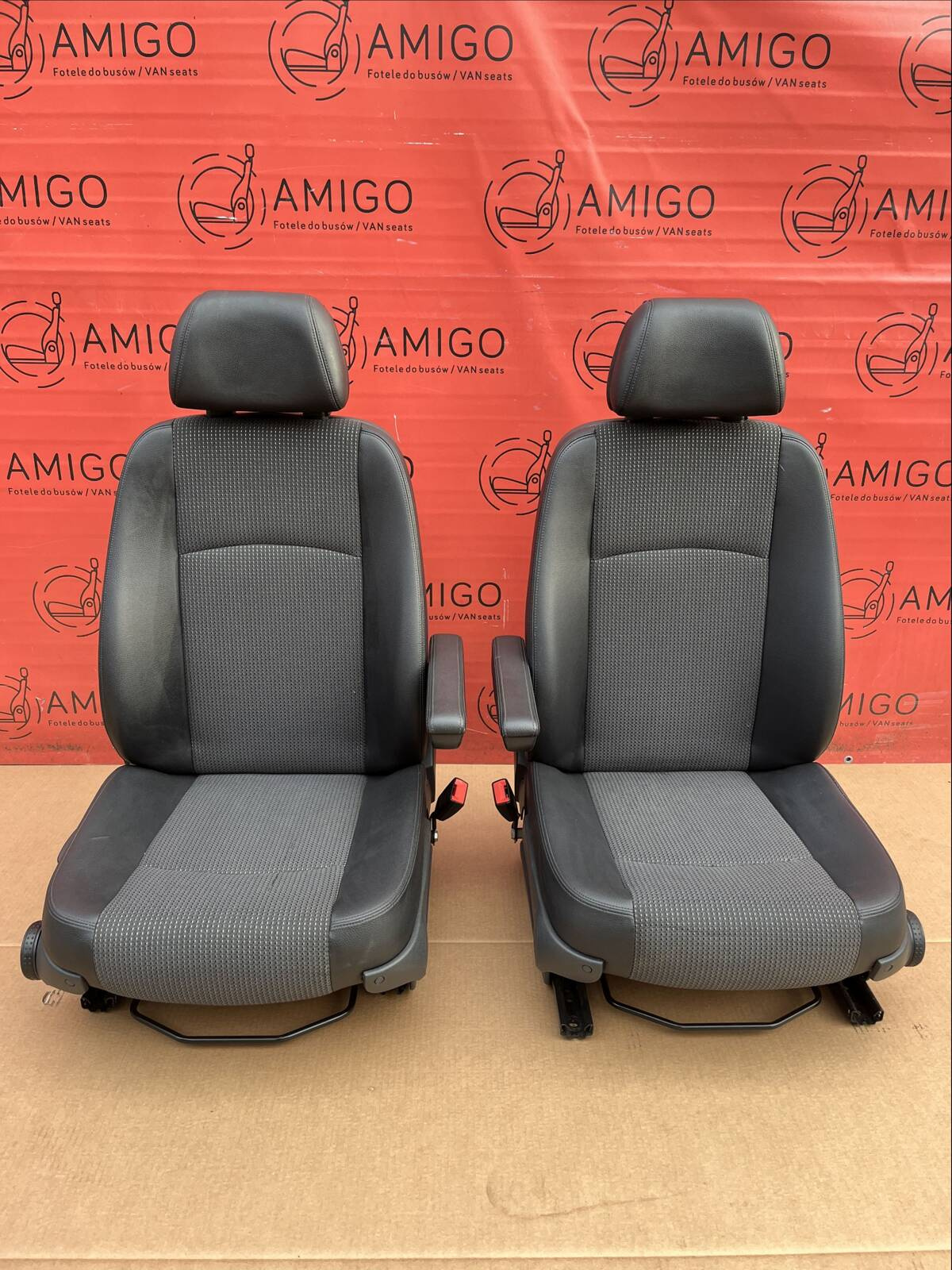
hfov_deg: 53.1
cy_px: 635
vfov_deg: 67.3
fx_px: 953
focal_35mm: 26
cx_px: 476
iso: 80
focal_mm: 5.1
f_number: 1.6
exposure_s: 1/121
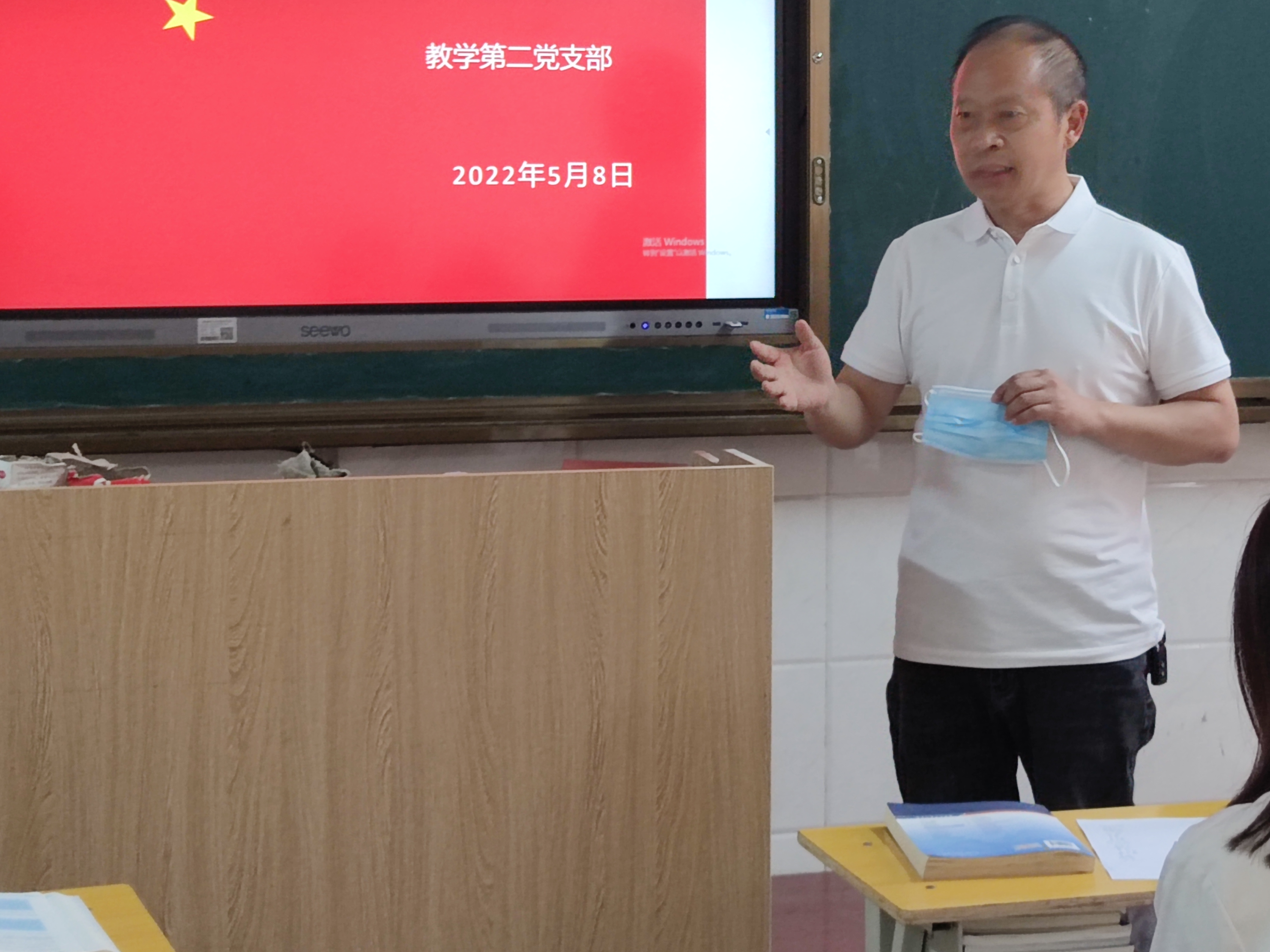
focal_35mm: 84
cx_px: 965
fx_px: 3082
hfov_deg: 23.0
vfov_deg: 17.4
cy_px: 203
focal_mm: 6.72
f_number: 1.69
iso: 262
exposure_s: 1/100
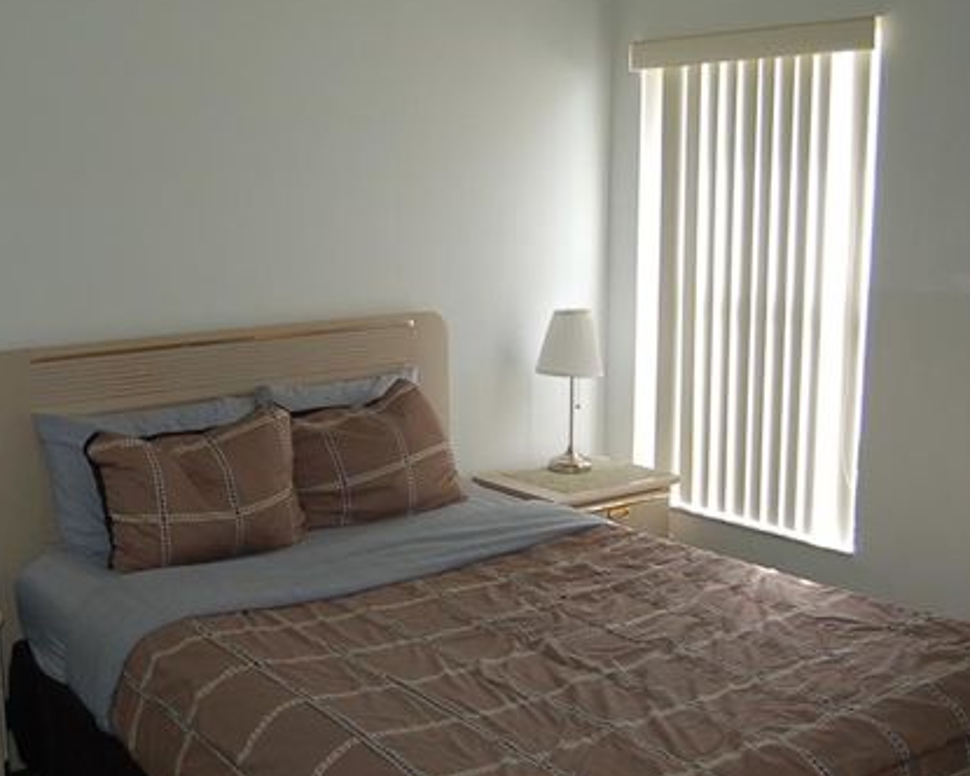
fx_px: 1234
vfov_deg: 34.9
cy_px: 381
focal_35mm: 43
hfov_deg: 42.6
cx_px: 368
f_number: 3.5
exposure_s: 1/60
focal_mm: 18
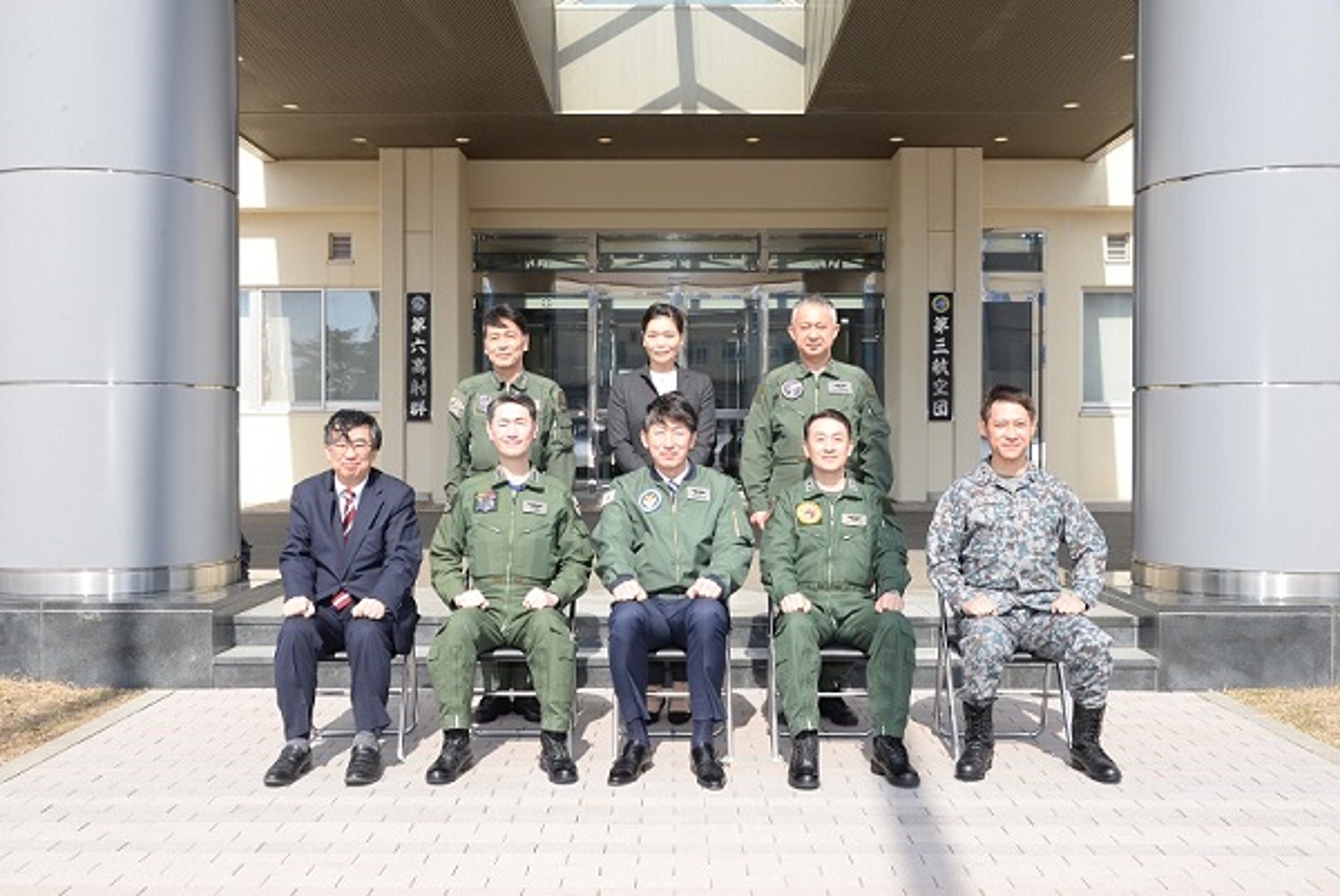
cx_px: 670
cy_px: 448
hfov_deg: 53.1
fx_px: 1341
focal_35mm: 36
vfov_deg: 36.9
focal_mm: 36
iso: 250
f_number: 11
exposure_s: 1/200
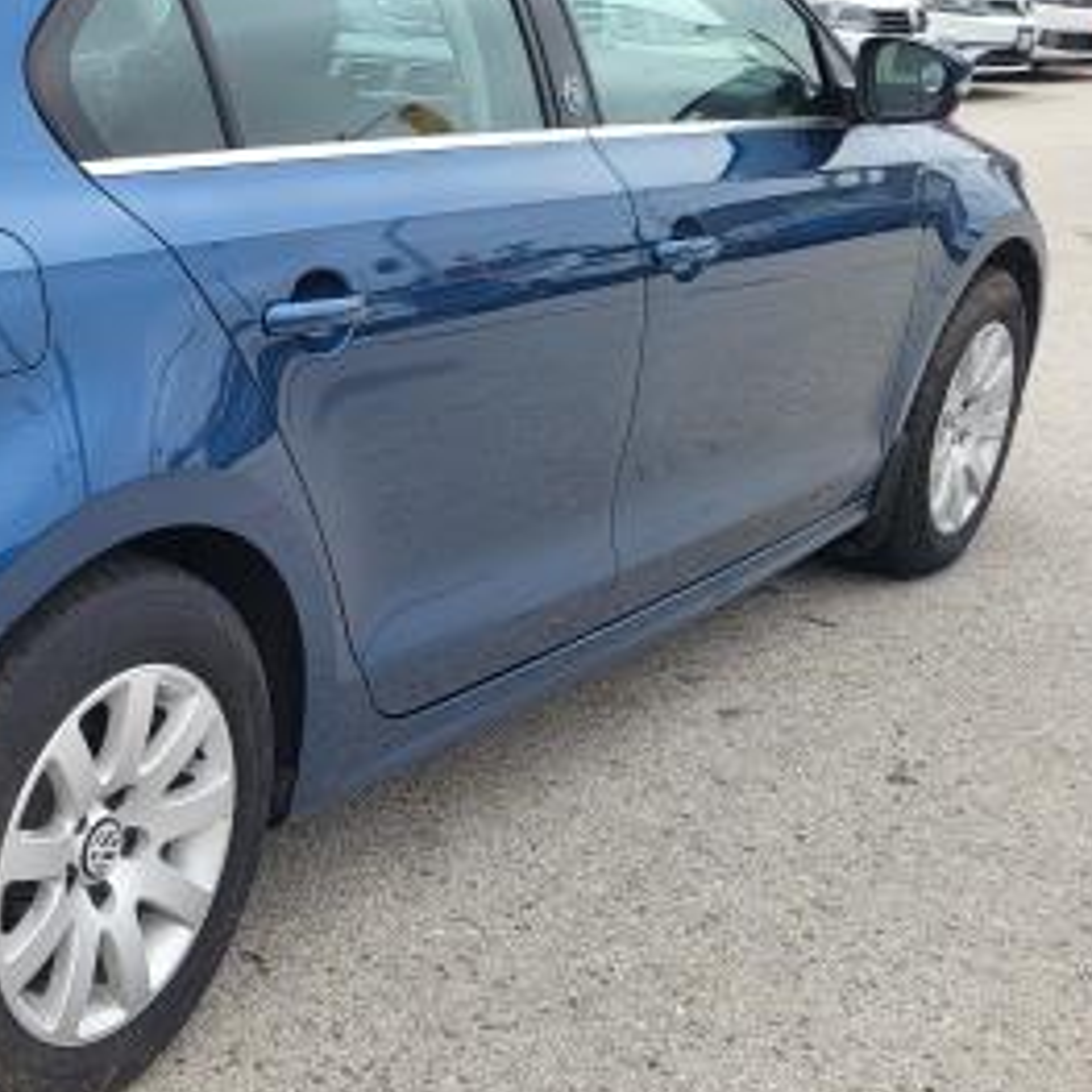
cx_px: -187
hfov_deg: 27.3
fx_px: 1999
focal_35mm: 56
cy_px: 482
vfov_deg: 30.5
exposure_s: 1/1449
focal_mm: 5.4
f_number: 1.8
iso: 40
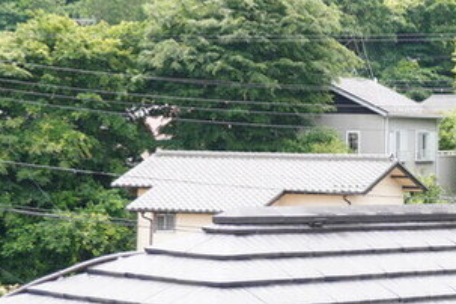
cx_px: 409
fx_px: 1761
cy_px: -61
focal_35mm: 139
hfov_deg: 14.6
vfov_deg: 9.7
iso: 100
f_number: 5.6
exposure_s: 1/100
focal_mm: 36
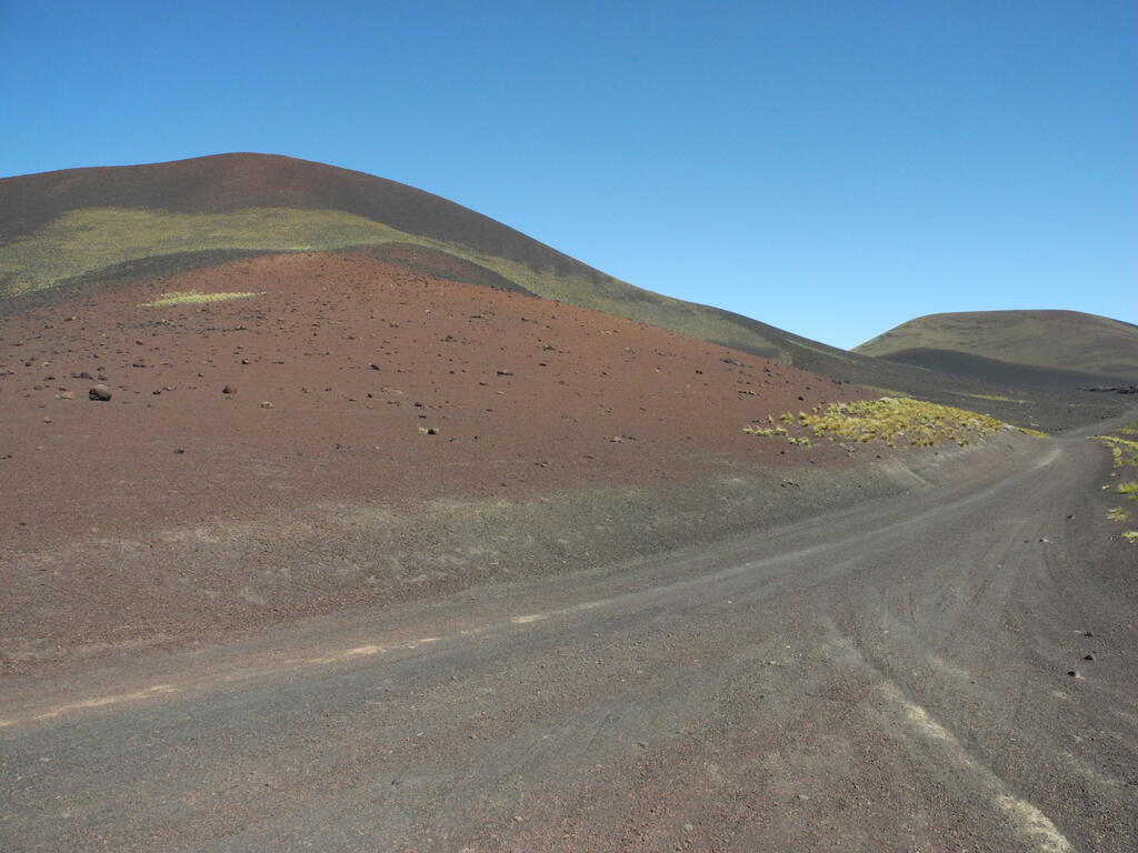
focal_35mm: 28
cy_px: 426
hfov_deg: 63.4
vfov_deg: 49.7
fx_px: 920
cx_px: 569
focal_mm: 6
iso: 400
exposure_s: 1/1250
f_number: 6.3
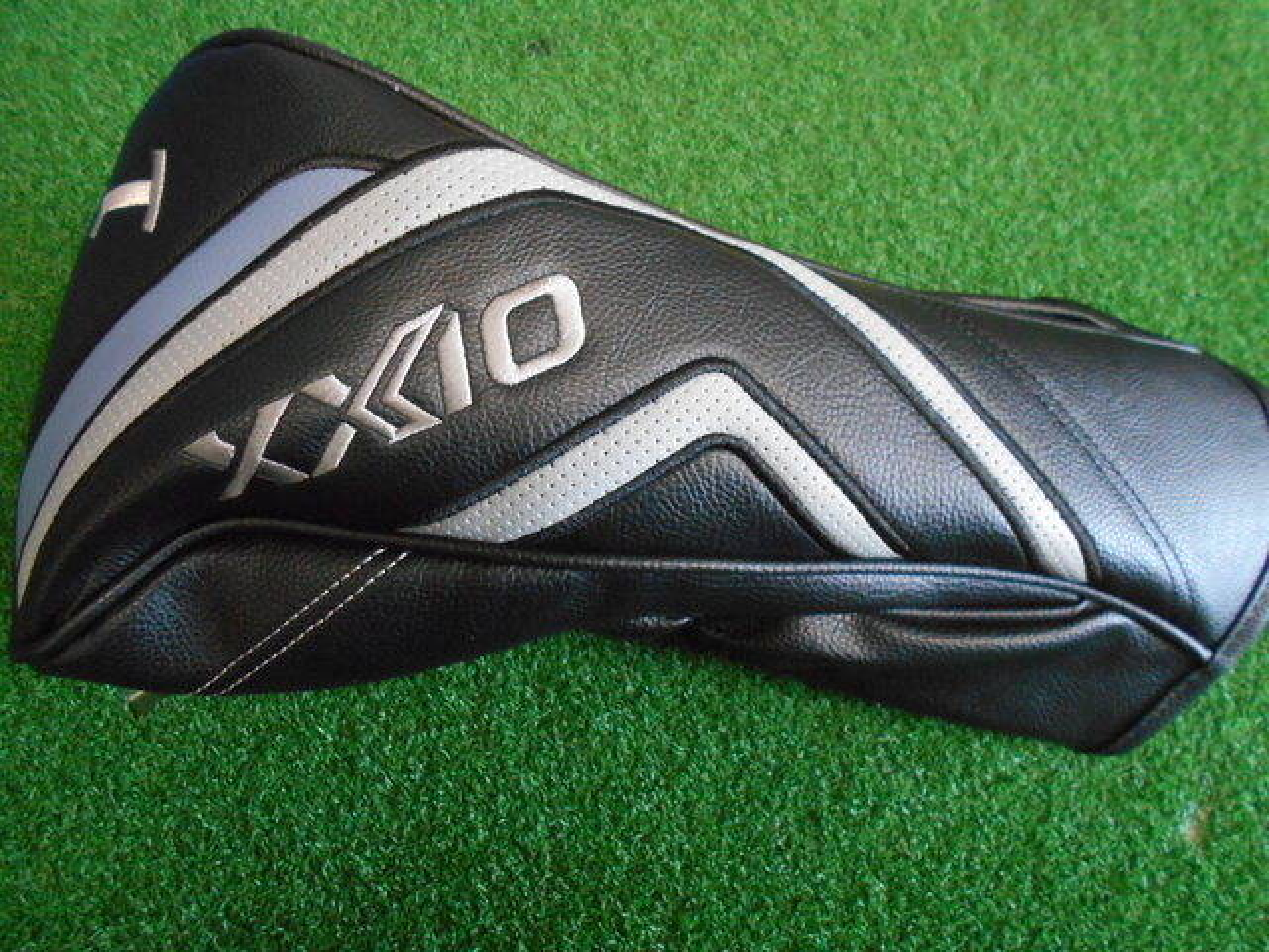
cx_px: 634
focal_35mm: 26
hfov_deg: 67.3
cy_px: 476
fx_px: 953
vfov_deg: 53.1
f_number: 3.2
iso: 800
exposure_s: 1/60
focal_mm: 4.6
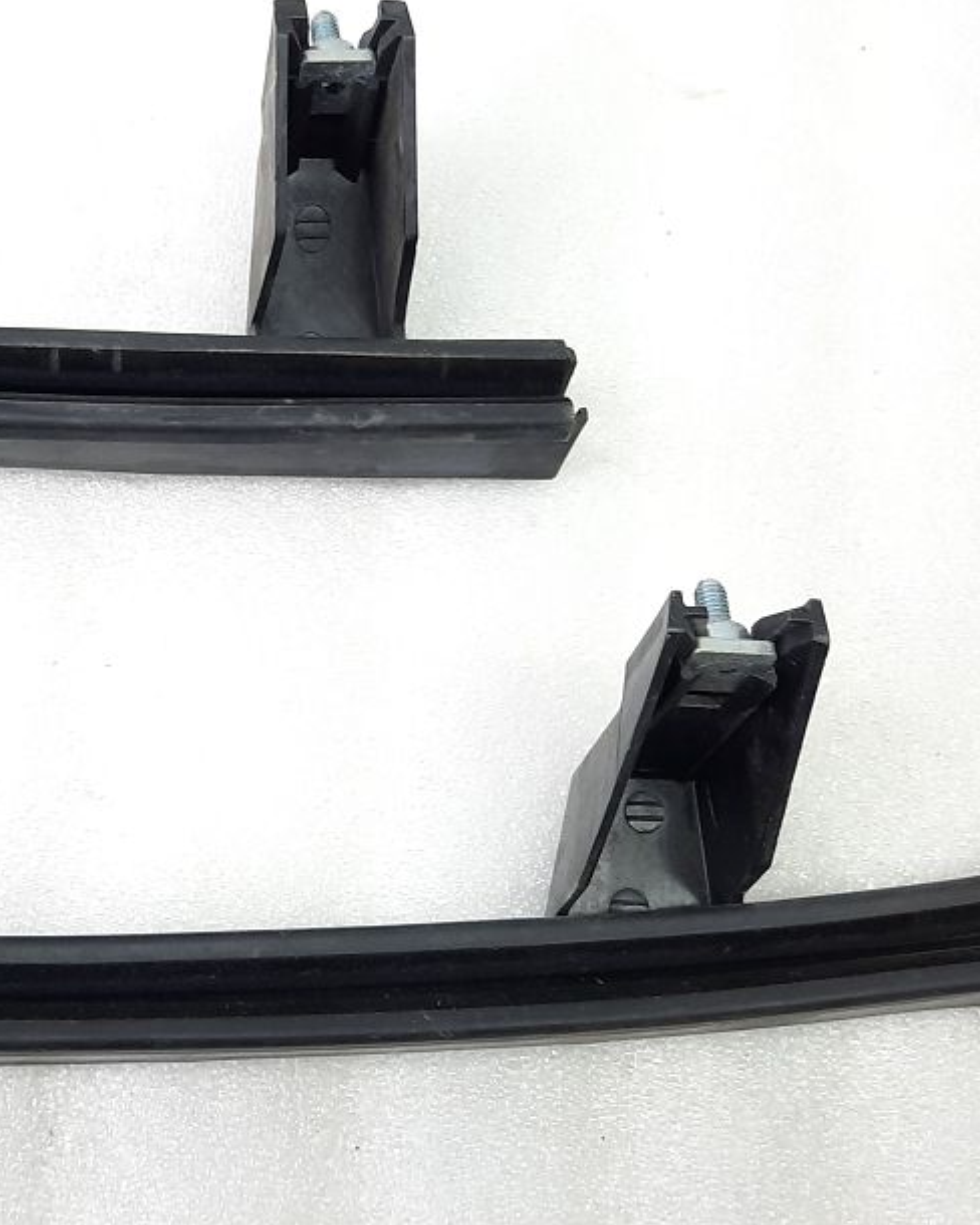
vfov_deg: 38.8
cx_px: 135
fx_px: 1740
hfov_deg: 30.3
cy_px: 574
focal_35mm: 48
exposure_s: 1/50
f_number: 2
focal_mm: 4.6
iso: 100
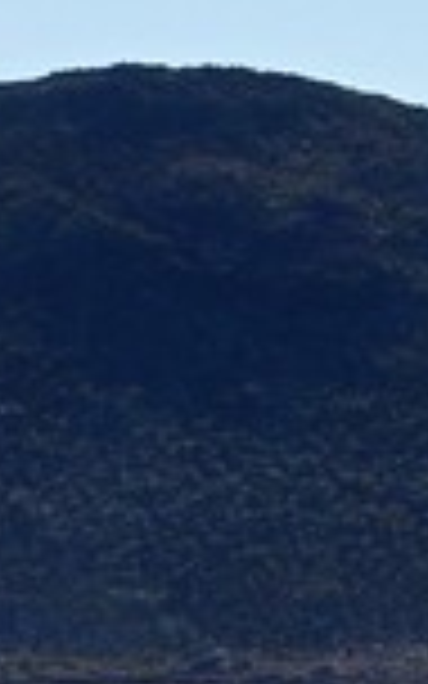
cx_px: 2667
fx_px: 14035
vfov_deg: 2.8
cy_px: 1408
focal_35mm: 752
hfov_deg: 1.7
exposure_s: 1/250
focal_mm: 70
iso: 200
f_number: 16
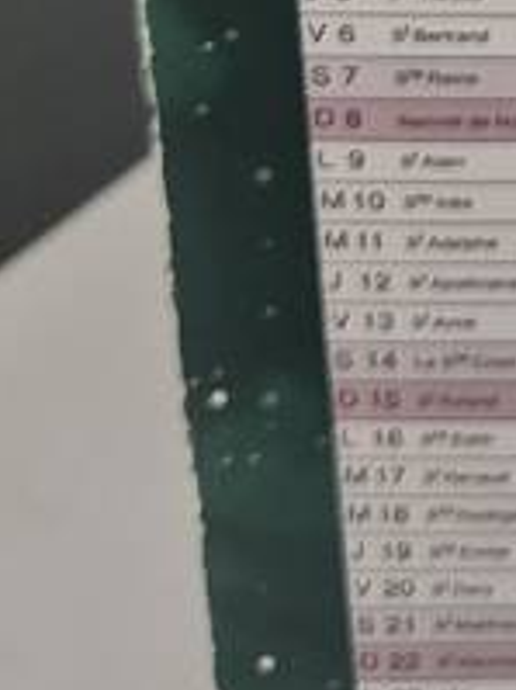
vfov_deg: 12.6
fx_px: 2766
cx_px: 1271
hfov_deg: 9.4
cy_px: -652
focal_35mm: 139
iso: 200
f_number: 1.8
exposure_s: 1/100
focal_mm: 5.4
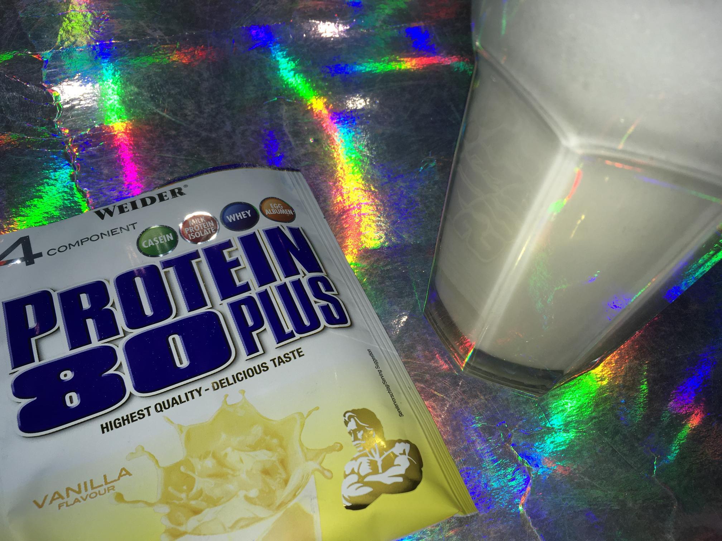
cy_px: 270
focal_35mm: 29
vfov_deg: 48.2
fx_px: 605
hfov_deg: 61.7
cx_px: 361
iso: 25
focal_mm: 4.15
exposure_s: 1/214
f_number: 2.2
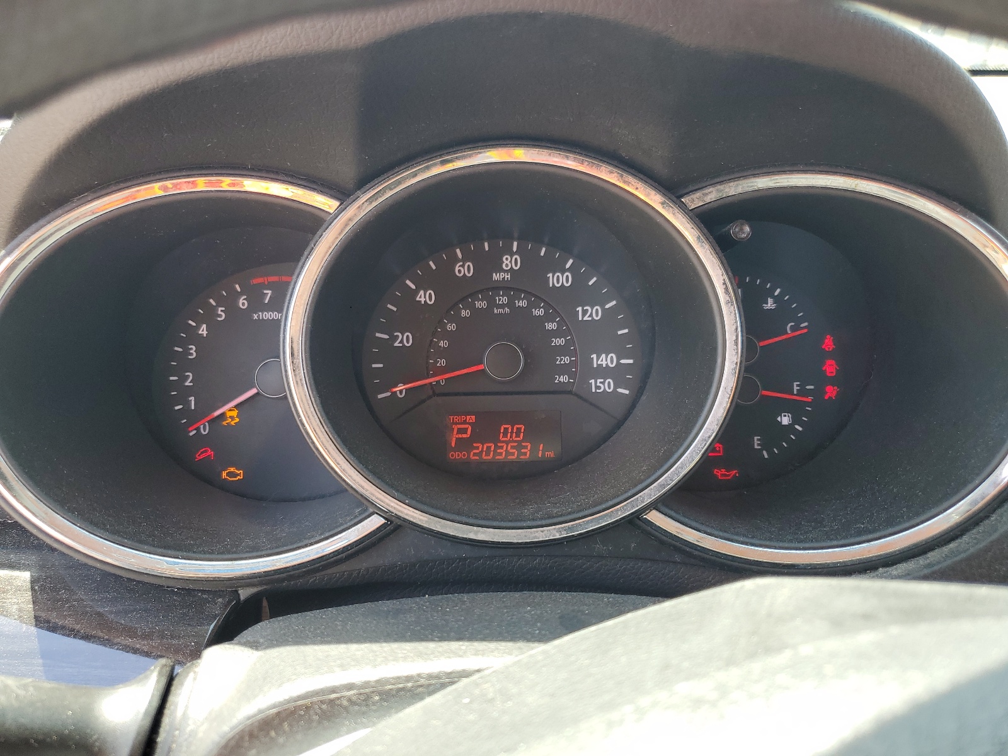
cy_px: 378
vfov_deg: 53.1
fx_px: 757
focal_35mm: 26
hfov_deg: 67.3
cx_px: 504
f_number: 1.5
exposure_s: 1/185
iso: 50
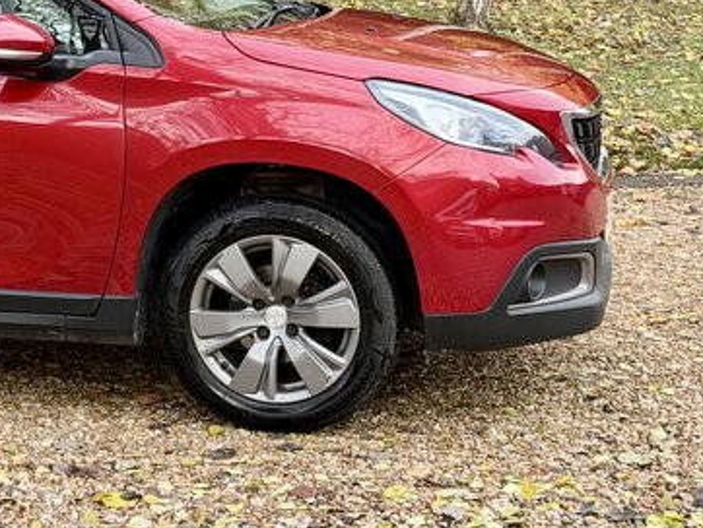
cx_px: -23
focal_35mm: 106
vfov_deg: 13.9
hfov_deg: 18.0
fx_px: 2154
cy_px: 111
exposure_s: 1/144
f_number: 1.78
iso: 50
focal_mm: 6.76
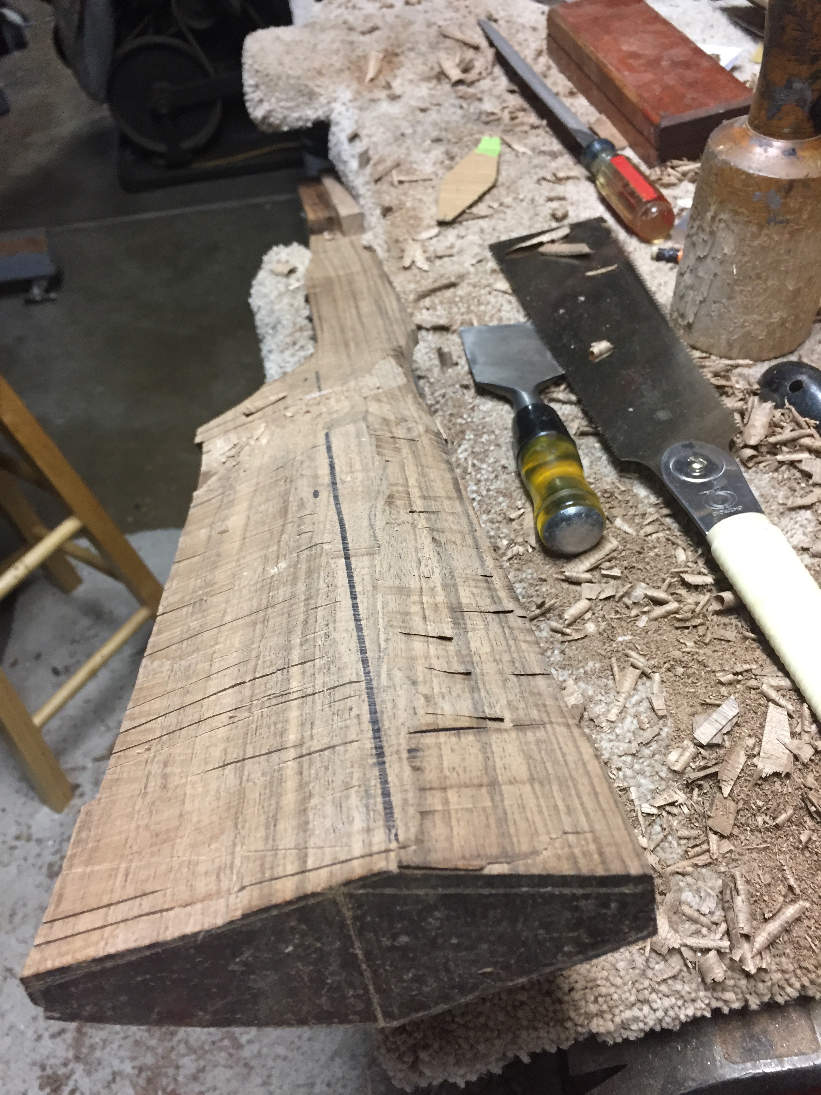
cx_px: 410
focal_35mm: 29
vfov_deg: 61.7
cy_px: 548
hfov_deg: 48.2
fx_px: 917
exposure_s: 1/30
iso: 160
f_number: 2.2
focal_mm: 4.15
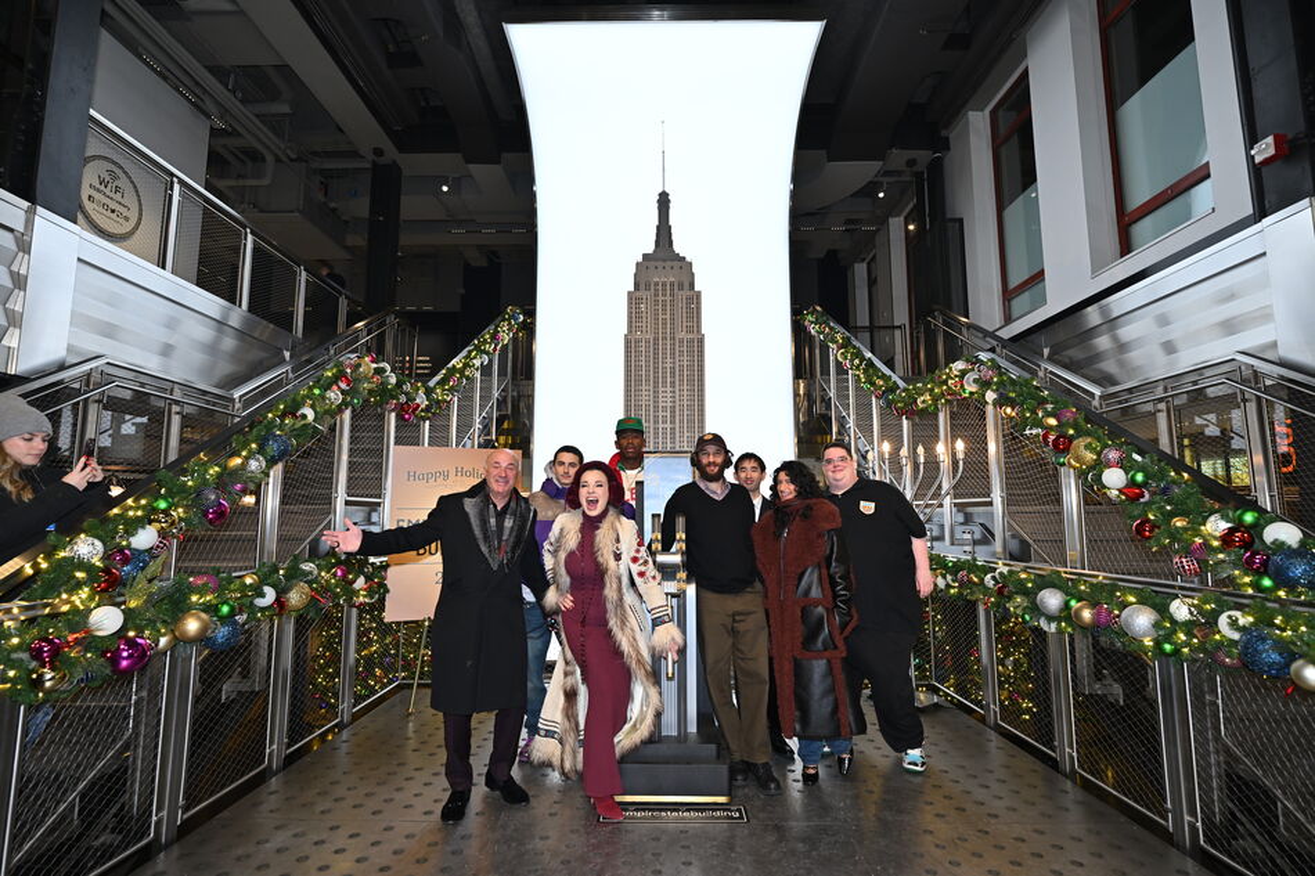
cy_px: 438
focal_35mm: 18
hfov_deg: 91.6
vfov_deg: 68.9
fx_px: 639
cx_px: 658
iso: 640
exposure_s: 1/125
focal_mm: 17.5
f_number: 3.5
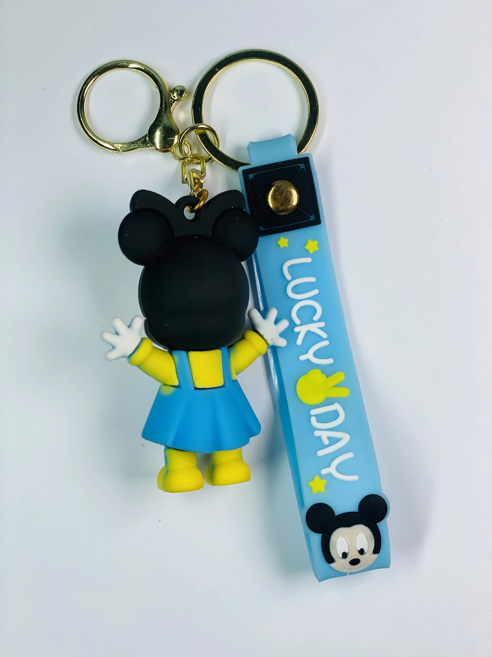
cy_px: 328
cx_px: 246
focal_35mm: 52
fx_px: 985
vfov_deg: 36.8
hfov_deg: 28.0
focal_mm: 6
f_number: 2
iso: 20
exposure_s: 1/999
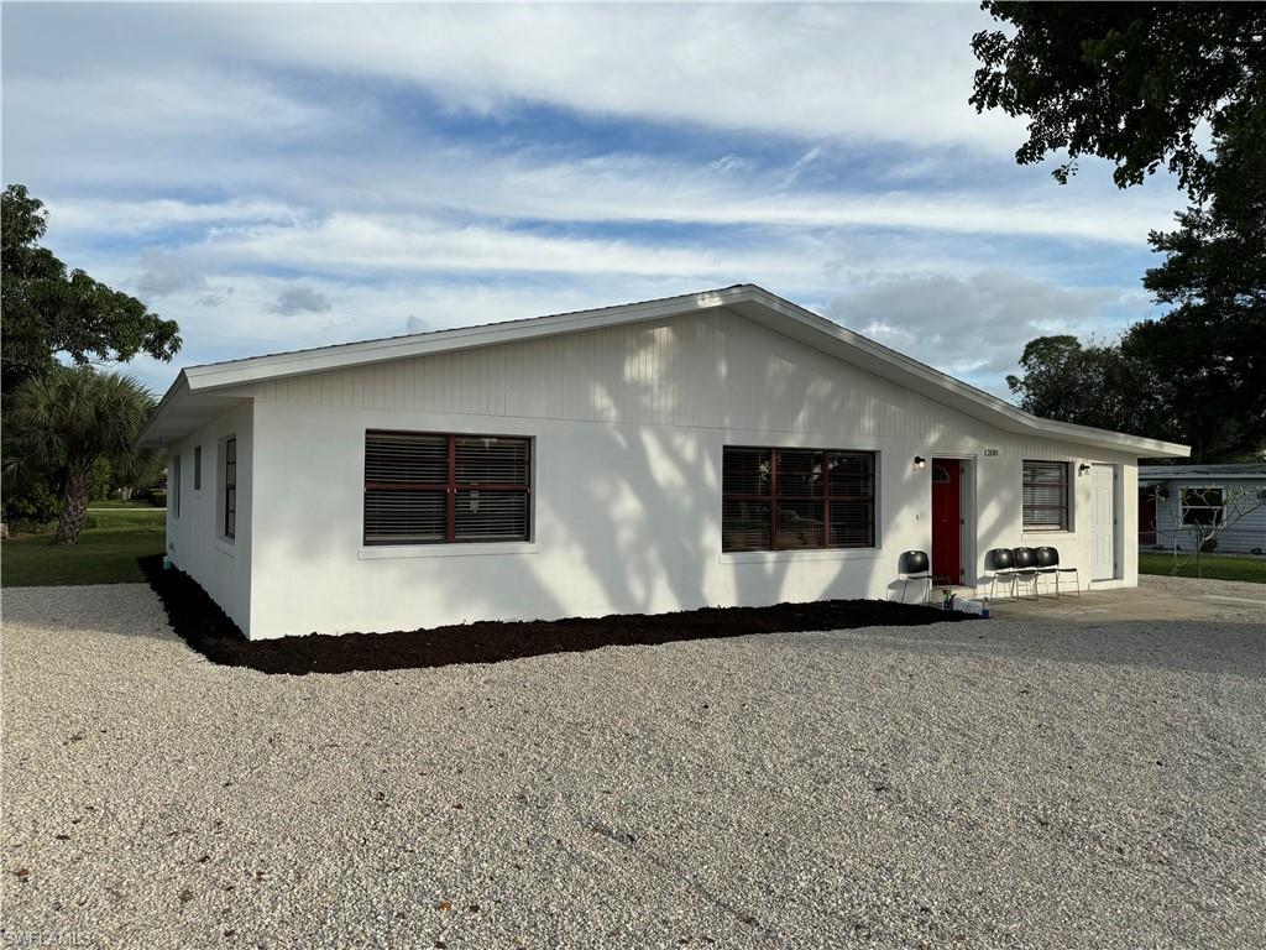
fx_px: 878
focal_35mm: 24
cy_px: 475
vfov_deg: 56.8
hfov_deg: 71.6
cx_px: 633
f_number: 1.78
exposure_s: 1/3802
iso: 80
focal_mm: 6.86
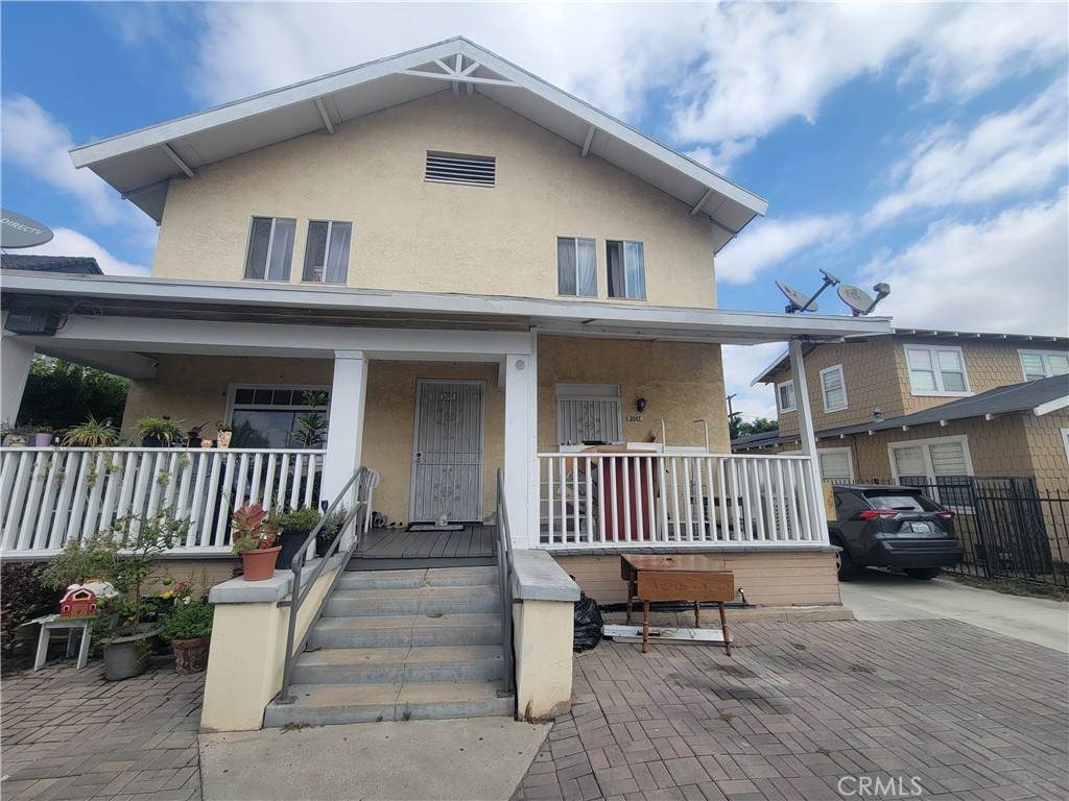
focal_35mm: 13
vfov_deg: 89.9
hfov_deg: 106.2
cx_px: 534
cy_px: 400
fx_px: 401
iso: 50
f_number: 2.2
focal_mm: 2.2
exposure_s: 1/1262
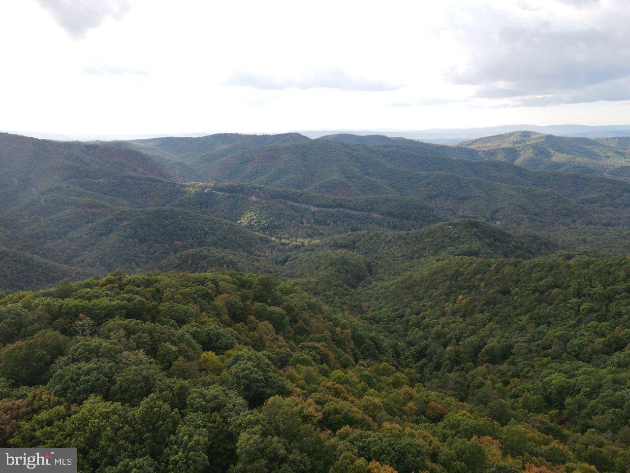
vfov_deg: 56.8
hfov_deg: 71.6
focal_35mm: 24
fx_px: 437
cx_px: 315
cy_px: 236
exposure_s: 1/180
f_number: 2.8
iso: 100
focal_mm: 4.5
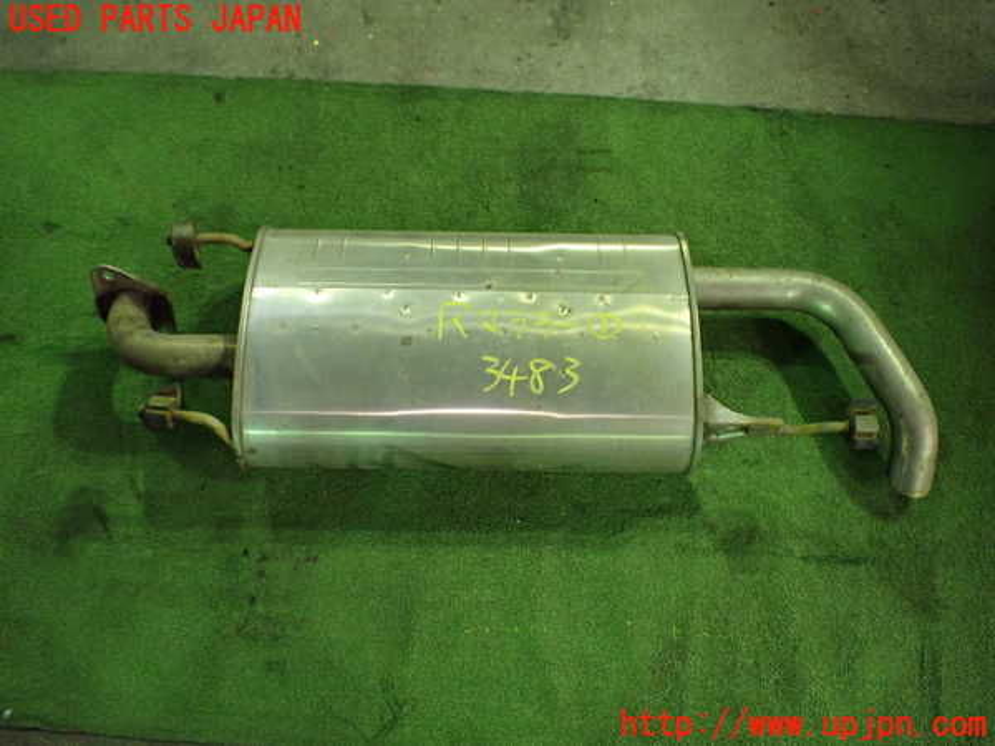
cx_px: 498
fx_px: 862
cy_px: 373
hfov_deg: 60.0
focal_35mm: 30
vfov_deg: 46.8
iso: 800
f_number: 2.3
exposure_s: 1/50
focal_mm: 5.4
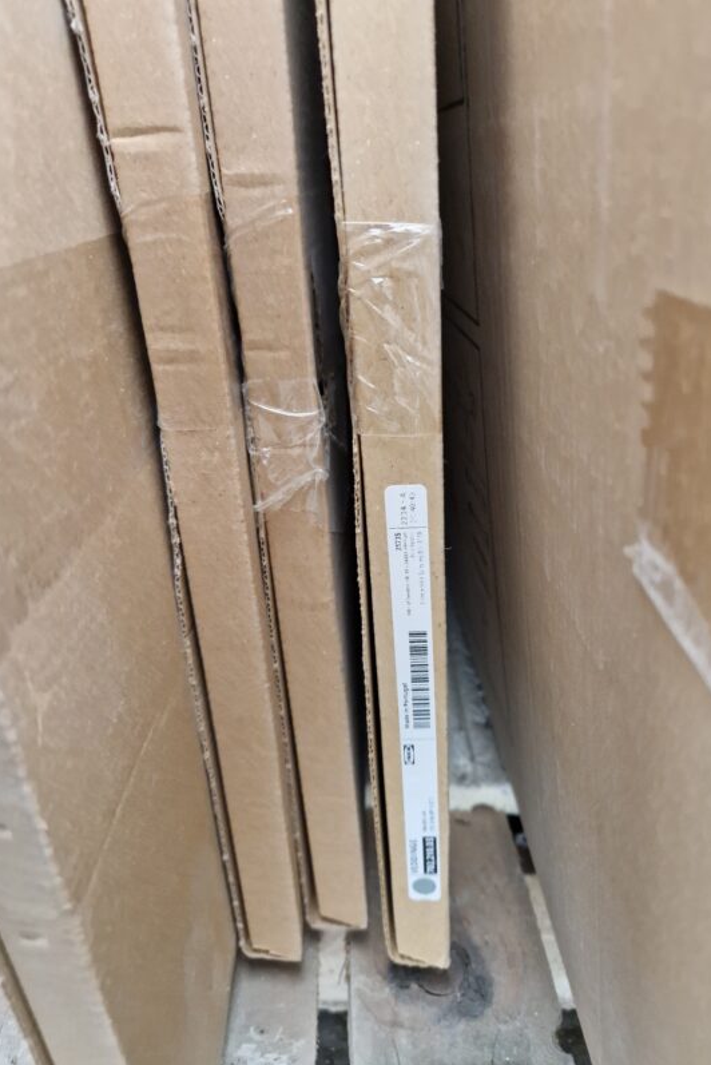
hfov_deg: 53.1
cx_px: 393
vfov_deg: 73.7
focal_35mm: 24
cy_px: 533
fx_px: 710
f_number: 1.8
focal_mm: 5.4
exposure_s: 1/50
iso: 640
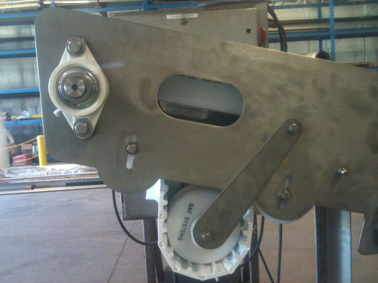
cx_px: 189
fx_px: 382
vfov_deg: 40.7
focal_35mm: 35
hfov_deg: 52.6
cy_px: 142
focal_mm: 3.85
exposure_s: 1/15
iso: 250
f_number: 2.8
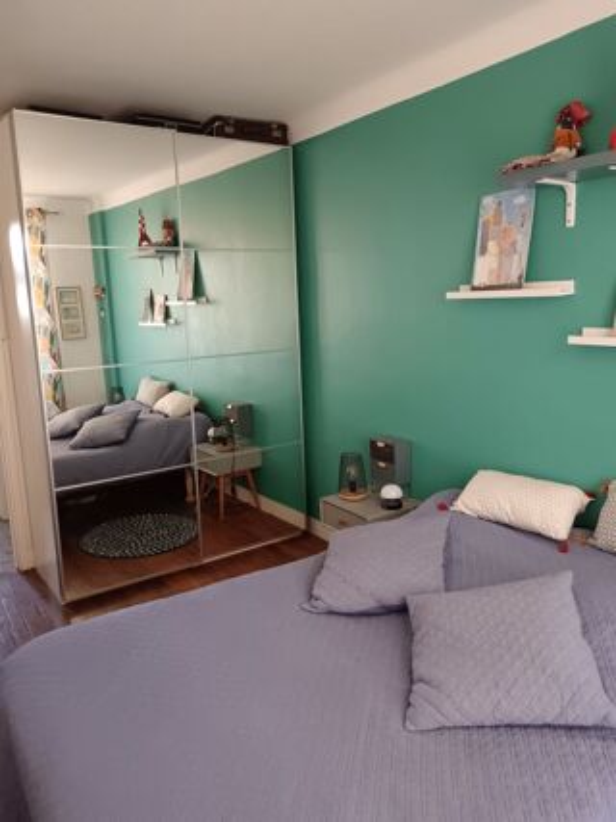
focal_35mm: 27
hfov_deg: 51.3
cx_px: 308
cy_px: 411
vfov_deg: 65.3
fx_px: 641
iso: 3137
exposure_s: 1/25
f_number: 1.9
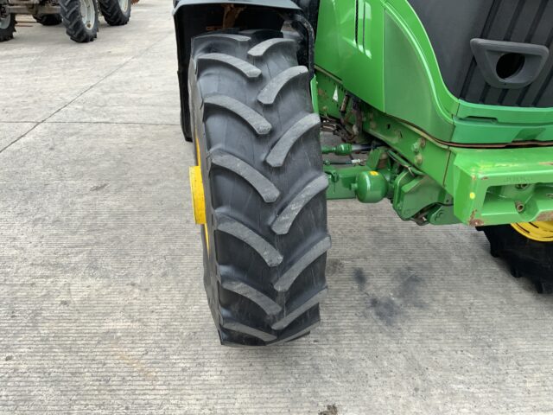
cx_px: 276
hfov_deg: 61.7
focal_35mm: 29
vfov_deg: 48.2
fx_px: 463
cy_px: 208
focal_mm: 3
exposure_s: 1/224
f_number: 1.8
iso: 16
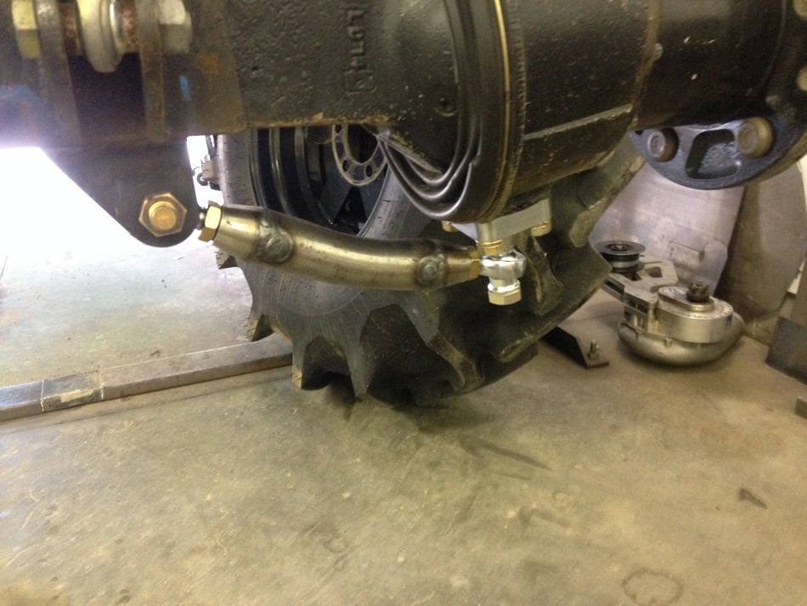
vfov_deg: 43.0
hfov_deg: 55.3
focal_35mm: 33
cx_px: 404
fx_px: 770
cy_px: 303
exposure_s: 1/15
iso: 500
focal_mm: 4.12
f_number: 2.4
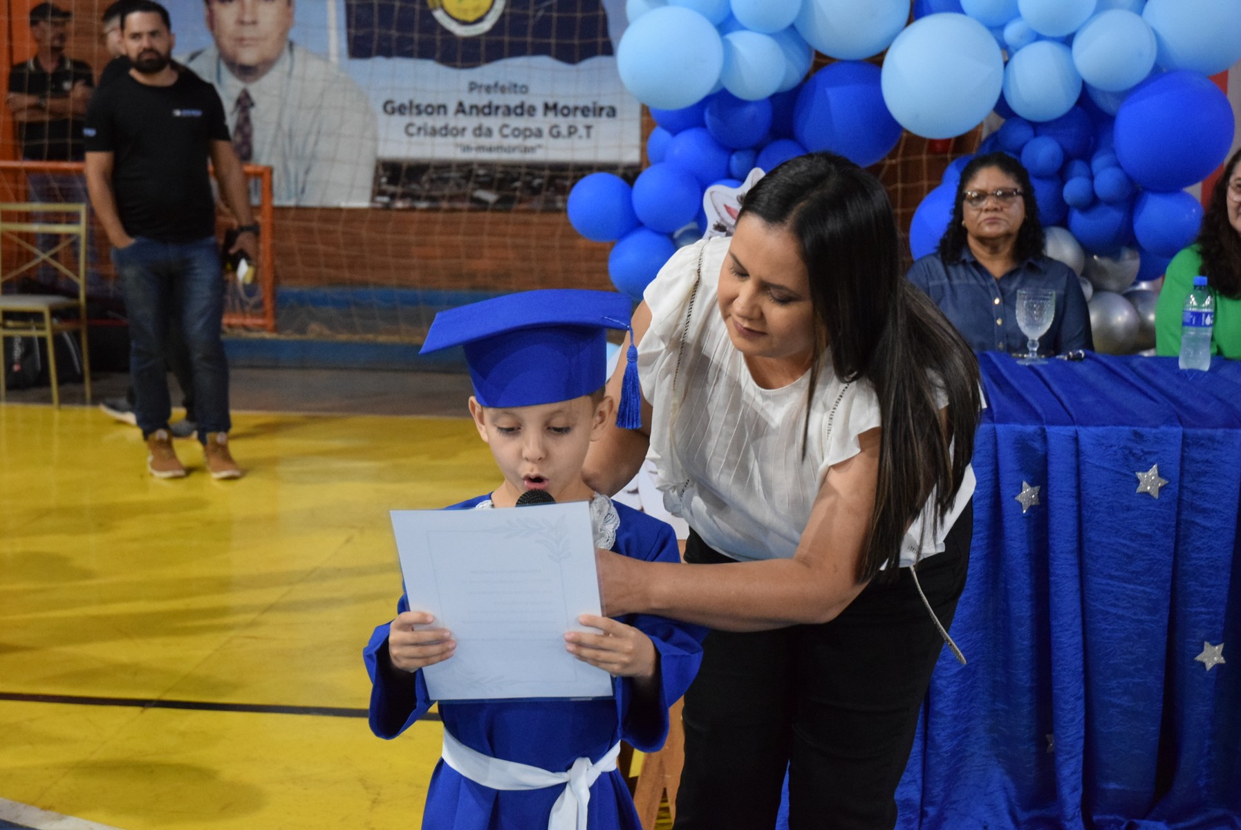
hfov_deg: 33.4
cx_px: 620
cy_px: 415
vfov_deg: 22.7
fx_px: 2070
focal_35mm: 60
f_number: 4.2
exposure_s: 1/60
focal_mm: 40
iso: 3600
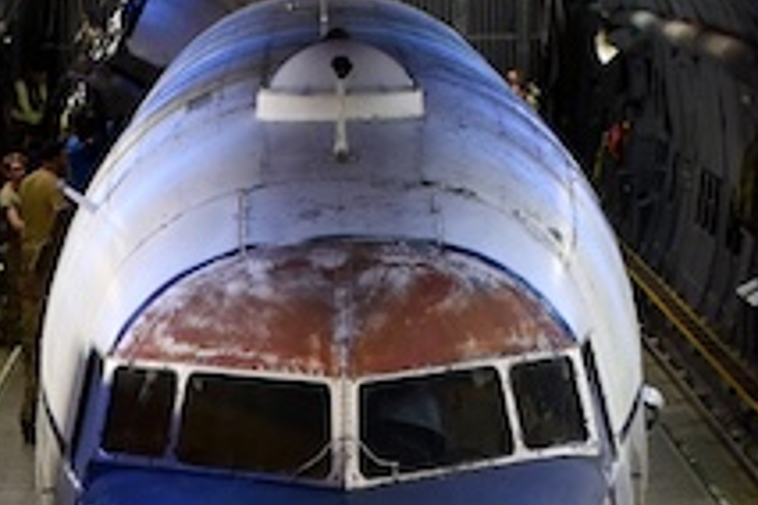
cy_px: 1302
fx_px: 3032
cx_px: 82
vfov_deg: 8.5
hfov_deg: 14.1
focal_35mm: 144
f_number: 3.5
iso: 1000
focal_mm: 24
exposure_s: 1/160
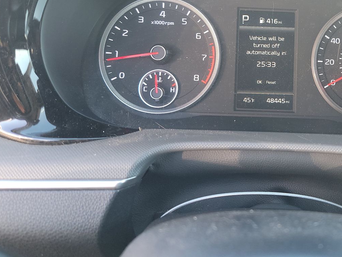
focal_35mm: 38
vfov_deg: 37.2
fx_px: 375
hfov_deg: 47.2
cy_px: 78
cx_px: 256
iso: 254
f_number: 1.8
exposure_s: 1/59
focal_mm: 6.7
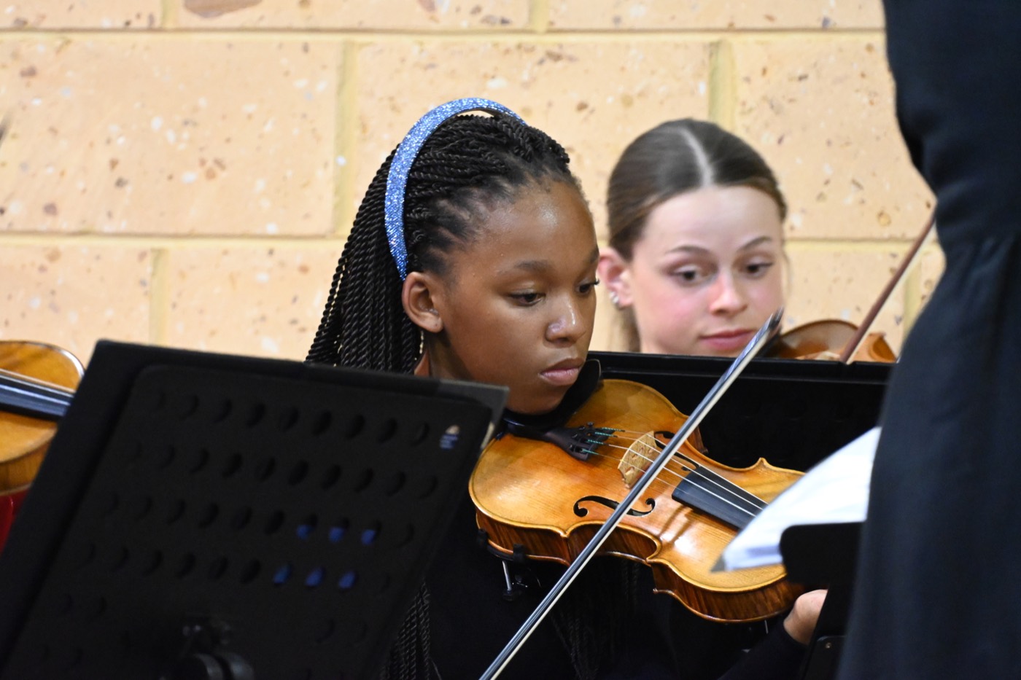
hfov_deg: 3.4
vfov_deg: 2.3
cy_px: 340
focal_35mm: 600
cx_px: 510
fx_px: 17013
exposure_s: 1/15
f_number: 8
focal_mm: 400
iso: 8000
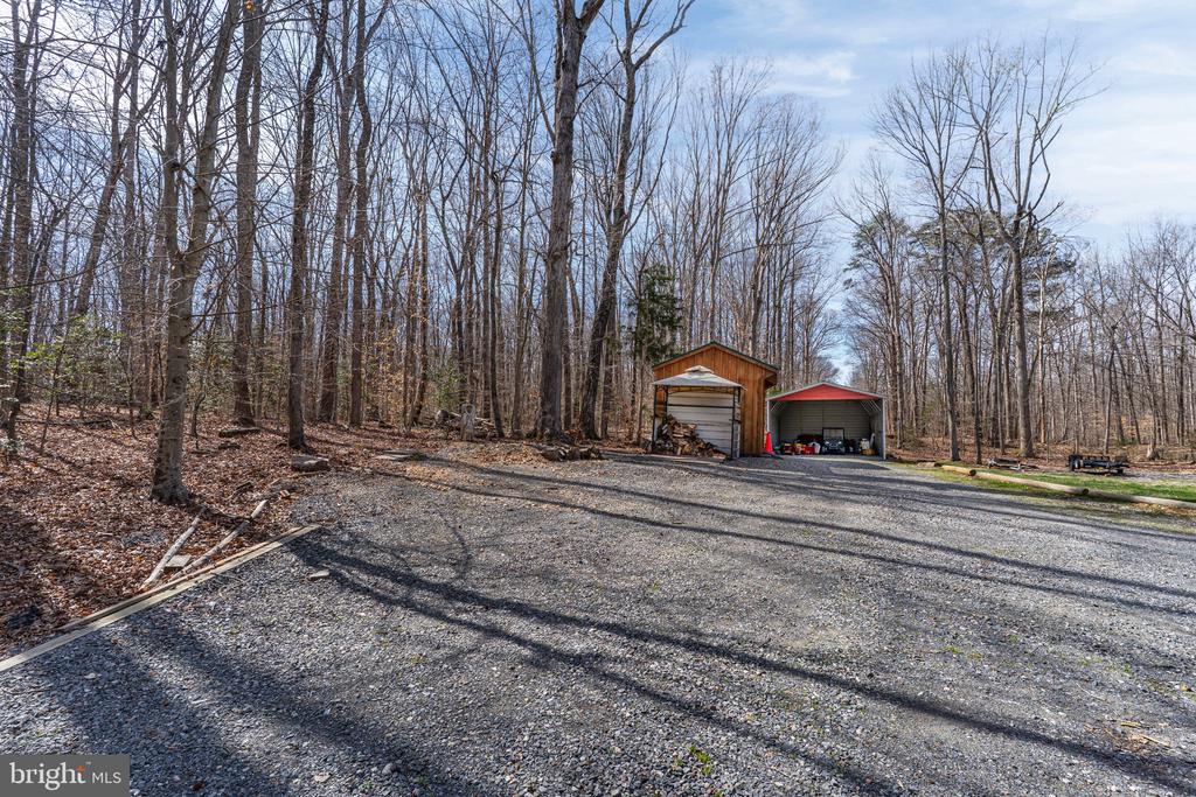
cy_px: 398
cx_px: 598
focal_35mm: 17
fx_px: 565
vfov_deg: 70.5
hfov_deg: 93.3
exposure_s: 1/500
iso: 640
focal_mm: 17
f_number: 8
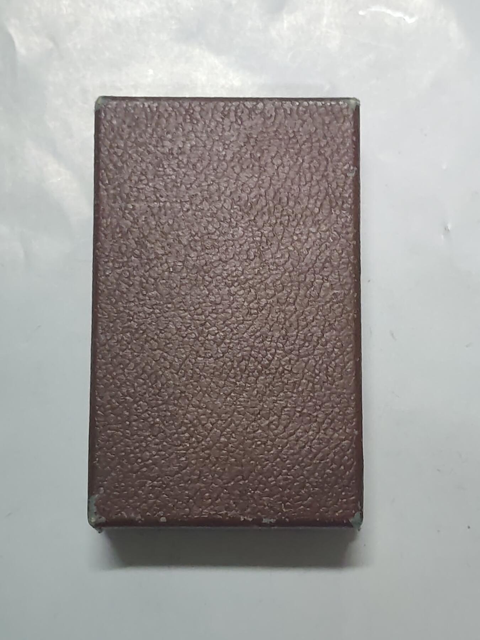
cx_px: 240
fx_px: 1257
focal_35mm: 68
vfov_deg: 28.6
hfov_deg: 21.6
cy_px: 320
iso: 800
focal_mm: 5.52
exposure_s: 1/33
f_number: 1.95
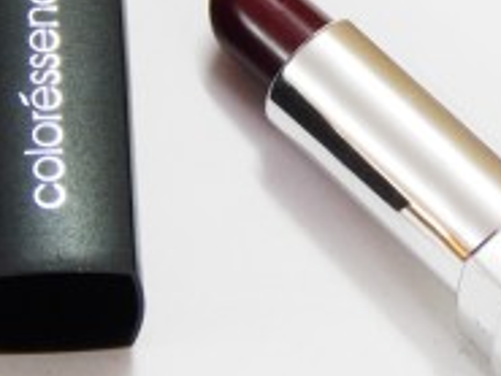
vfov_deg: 6.9
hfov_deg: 9.1
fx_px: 3143
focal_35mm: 217
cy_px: 149
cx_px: 322
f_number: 4.6
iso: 500
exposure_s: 1/15
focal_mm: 20.5
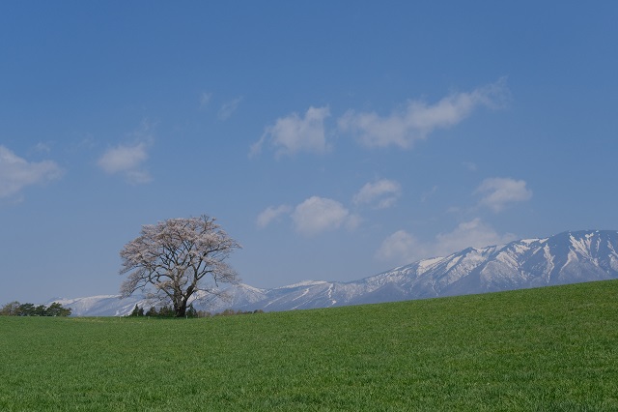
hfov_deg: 49.6
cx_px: 309
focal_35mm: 39
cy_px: 206
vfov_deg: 34.2
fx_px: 669
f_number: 13
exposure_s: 1/500
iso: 320
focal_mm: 26
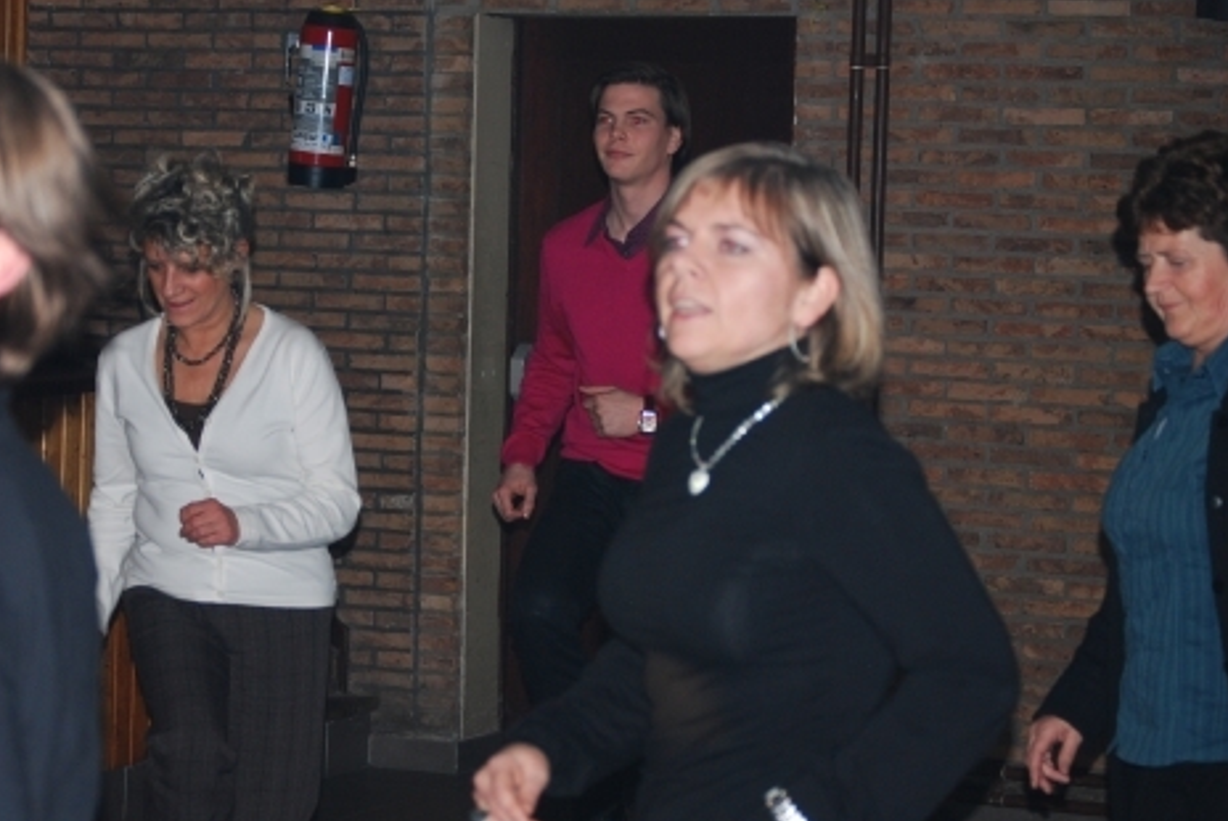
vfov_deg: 12.9
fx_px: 3640
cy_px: 459
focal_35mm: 107
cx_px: 471
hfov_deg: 19.1
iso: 400
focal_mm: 55
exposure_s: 1/60
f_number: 4
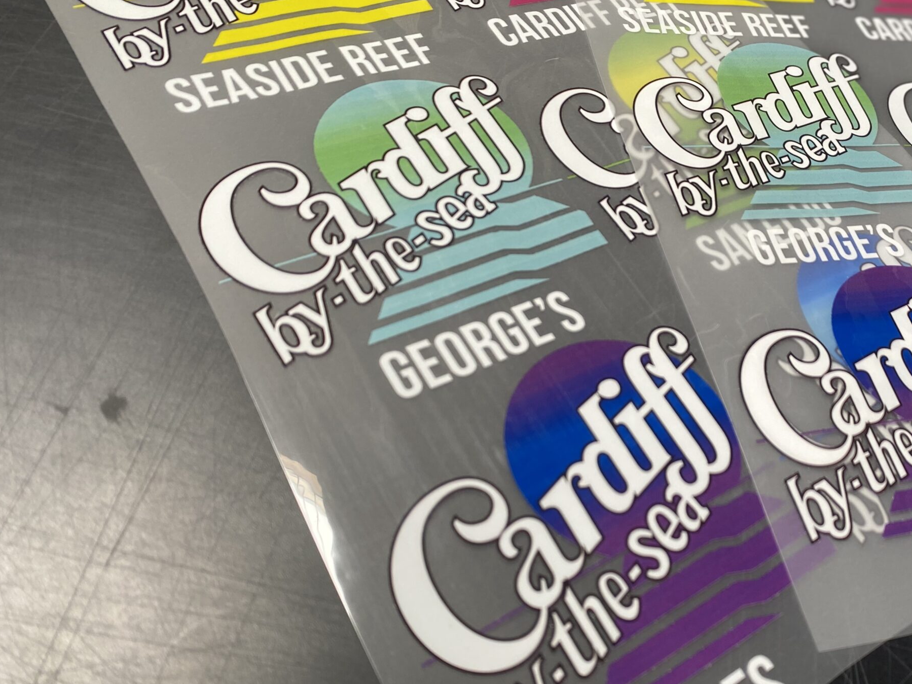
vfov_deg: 38.6
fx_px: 975
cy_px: 289
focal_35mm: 37
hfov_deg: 48.8
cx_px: 643
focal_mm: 4.25
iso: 80
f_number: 1.8
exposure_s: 1/121
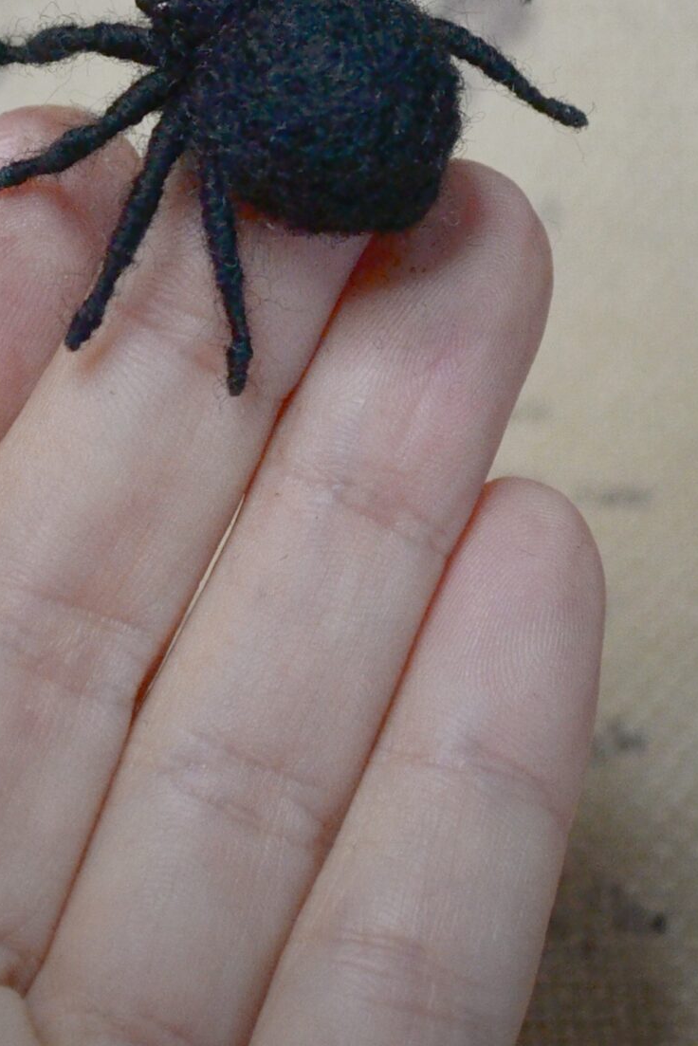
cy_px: -31
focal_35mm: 174
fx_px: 5057
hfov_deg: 7.9
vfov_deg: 11.7
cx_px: 274
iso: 800
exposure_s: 1/320
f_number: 5.6
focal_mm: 50
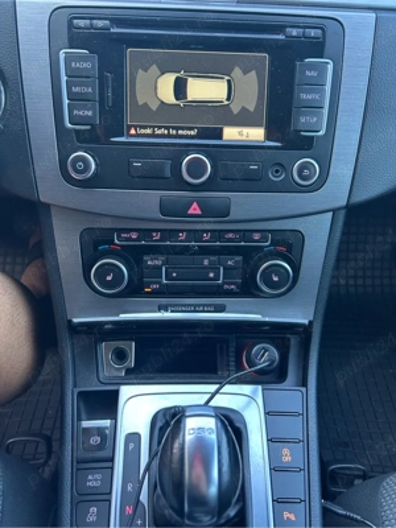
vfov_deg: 67.3
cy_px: 264
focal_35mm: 26
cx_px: 198
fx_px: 397
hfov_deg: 53.1
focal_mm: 5.7
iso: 125
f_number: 1.5
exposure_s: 1/75
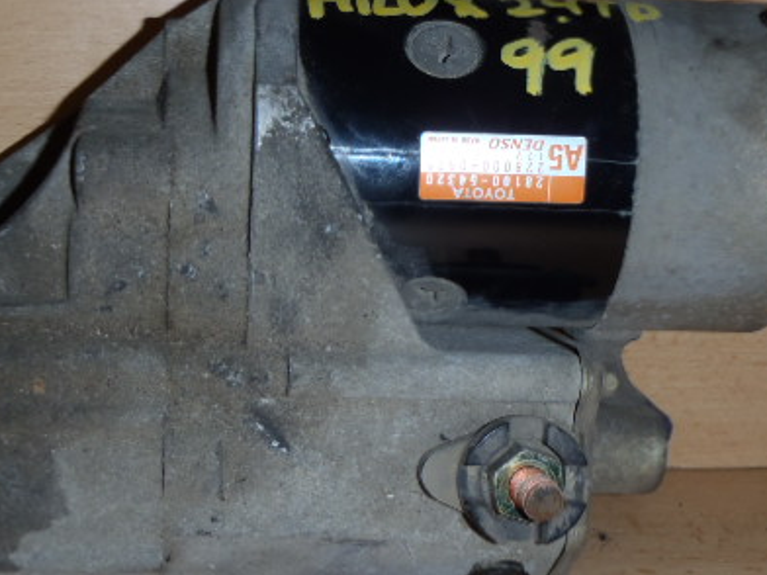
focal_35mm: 62
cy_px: 340
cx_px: 295
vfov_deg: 23.6
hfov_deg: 31.1
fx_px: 1374
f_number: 4.6
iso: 100
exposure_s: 1/40
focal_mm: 6.83
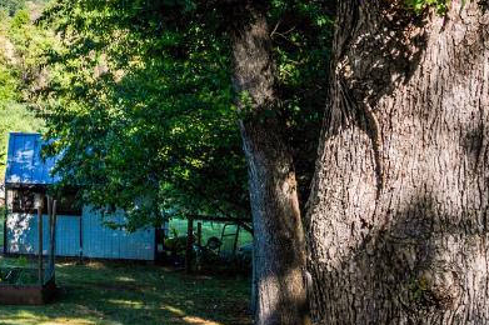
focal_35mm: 115
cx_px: -198
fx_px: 1561
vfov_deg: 11.8
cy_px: -7
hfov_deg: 16.5
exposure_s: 1/200
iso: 100
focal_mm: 30
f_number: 8
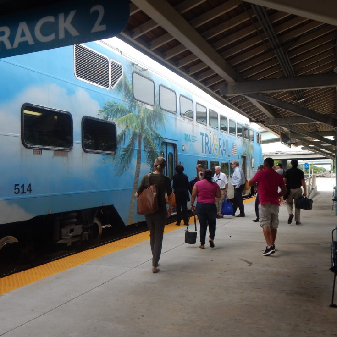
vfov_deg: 44.9
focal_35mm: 37
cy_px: 168
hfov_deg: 44.9
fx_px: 408
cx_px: 166
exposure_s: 1/200
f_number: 3.2
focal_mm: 5.6
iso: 125
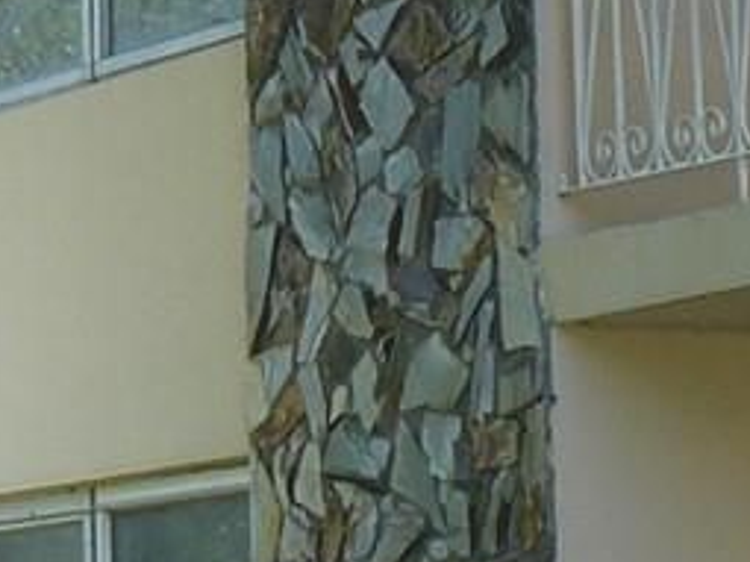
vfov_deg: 6.5
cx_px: 588
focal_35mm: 226
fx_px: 4894
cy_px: 9
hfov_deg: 8.7
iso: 100
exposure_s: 1/125
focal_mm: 6
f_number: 4
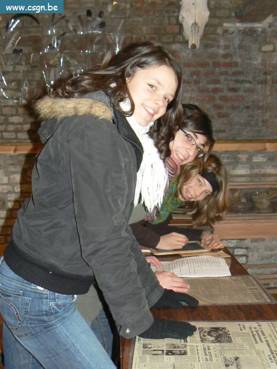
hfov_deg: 29.1
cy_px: 184
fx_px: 533
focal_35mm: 50
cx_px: 138
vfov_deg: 38.2
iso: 100
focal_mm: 6.1
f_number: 2.8
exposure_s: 1/30
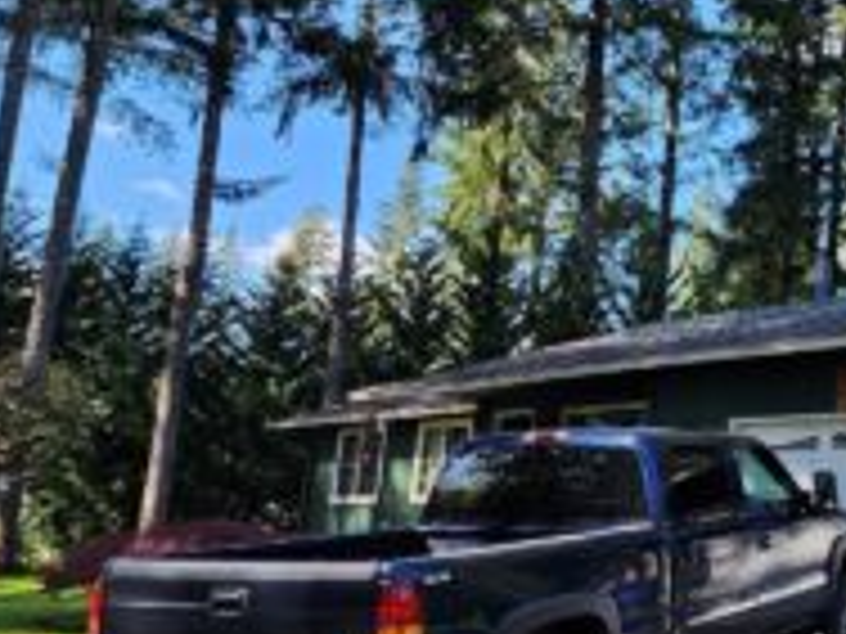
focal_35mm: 49
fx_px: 1198
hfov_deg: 34.8
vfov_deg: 29.6
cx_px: 873
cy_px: 261
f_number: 1.8
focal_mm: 6.4
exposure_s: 1/180
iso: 12
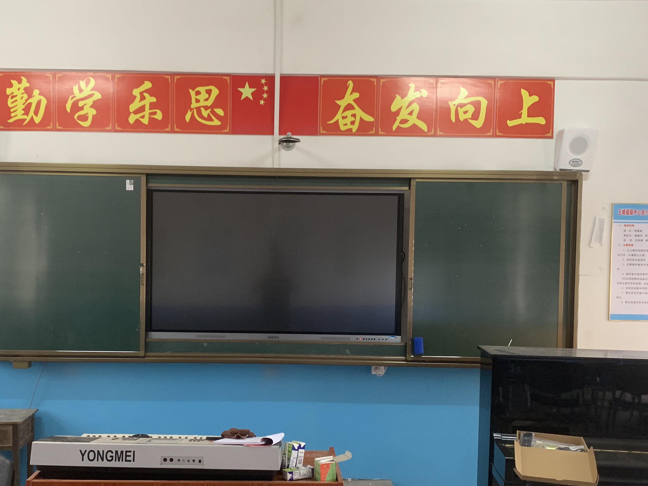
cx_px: 275
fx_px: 693
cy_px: 297
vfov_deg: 38.5
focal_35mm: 37
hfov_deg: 50.0
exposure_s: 1/33
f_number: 1.8
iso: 320
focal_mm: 4.25
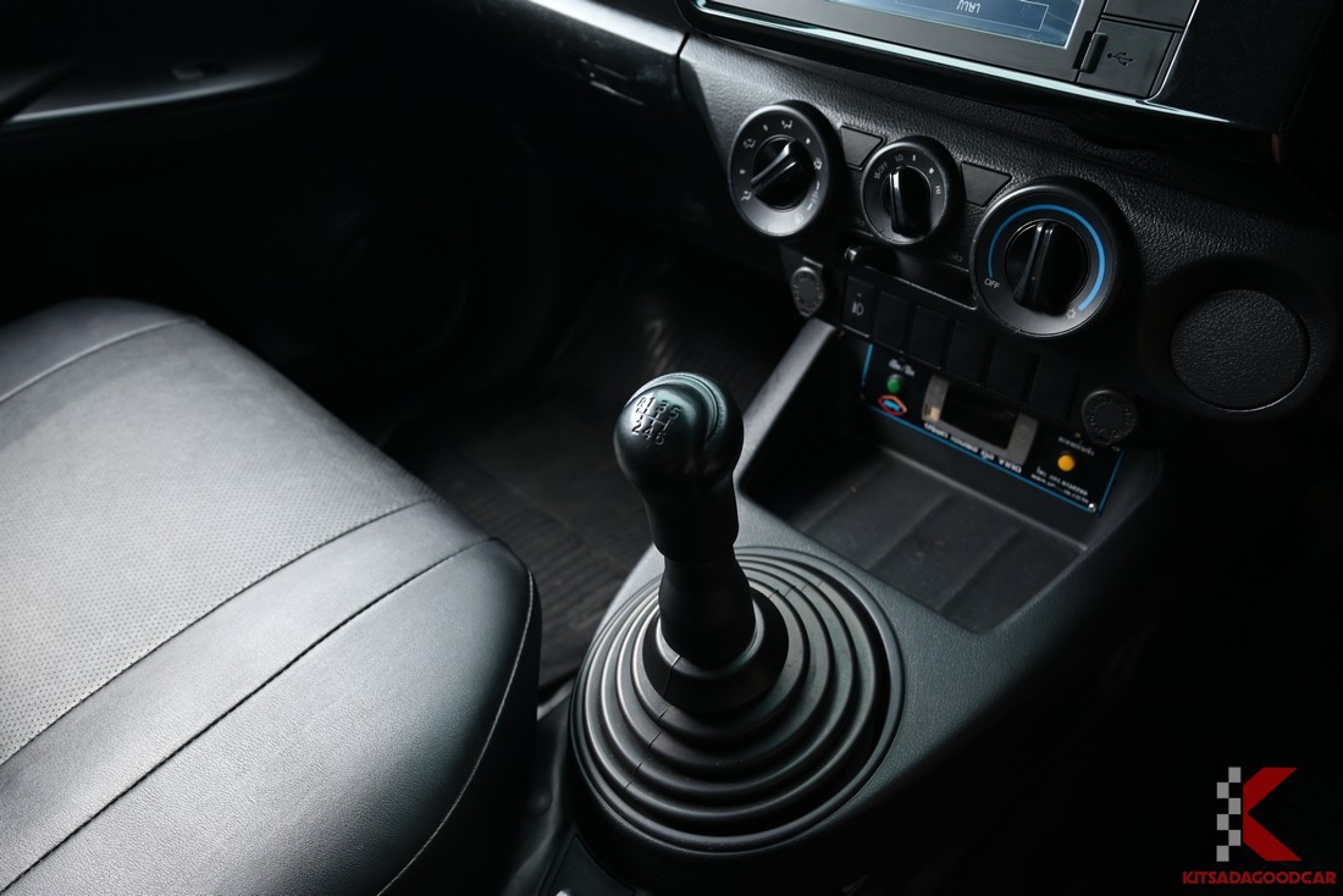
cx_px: 672
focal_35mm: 26
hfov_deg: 69.4
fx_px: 970
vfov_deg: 49.6
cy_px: 448
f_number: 5.6
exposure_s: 1/180
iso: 560
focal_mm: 26
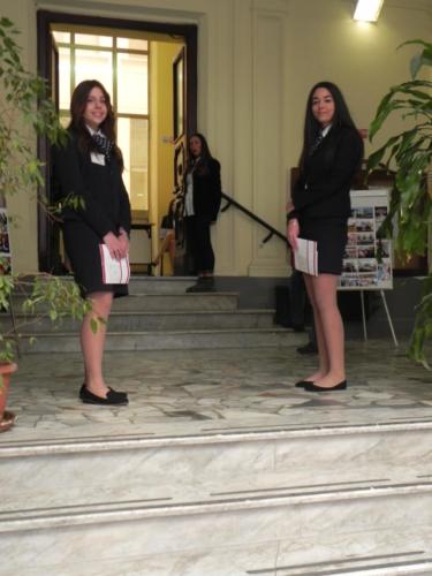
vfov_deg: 45.8
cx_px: 216
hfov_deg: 35.1
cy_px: 288
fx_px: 682
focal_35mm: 41
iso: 215
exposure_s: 1/30
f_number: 3.2
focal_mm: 7.3
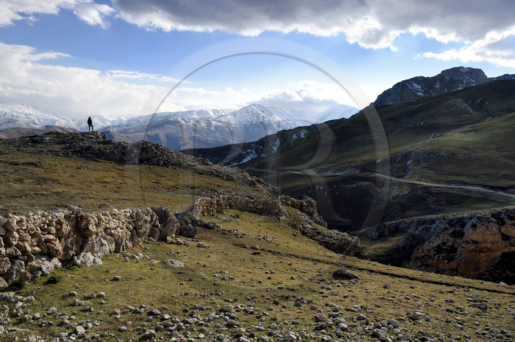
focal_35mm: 29
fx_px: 415
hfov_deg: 63.7
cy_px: 171
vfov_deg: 44.9
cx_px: 258
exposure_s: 1/320
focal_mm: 29
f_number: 10
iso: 200
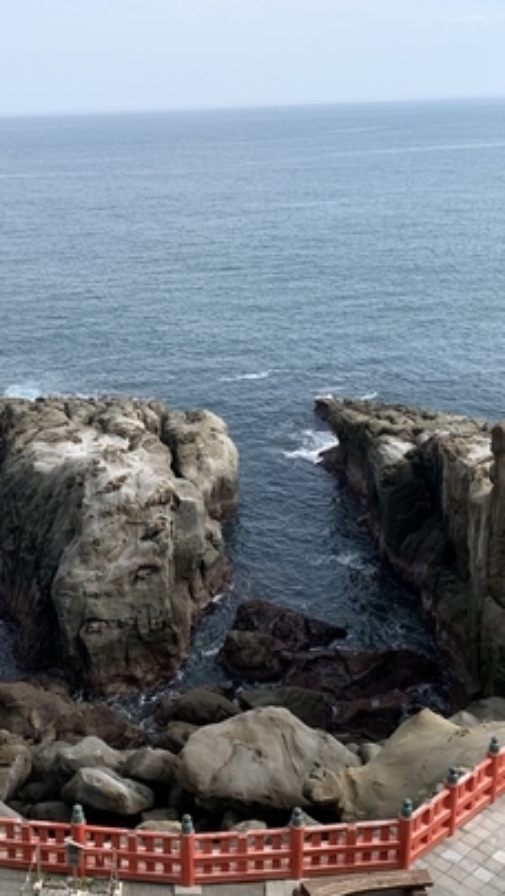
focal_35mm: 42
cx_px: 124
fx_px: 999
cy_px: 447
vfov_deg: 48.3
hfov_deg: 27.9
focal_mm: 4.25
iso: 25
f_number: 1.8
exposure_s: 1/1634
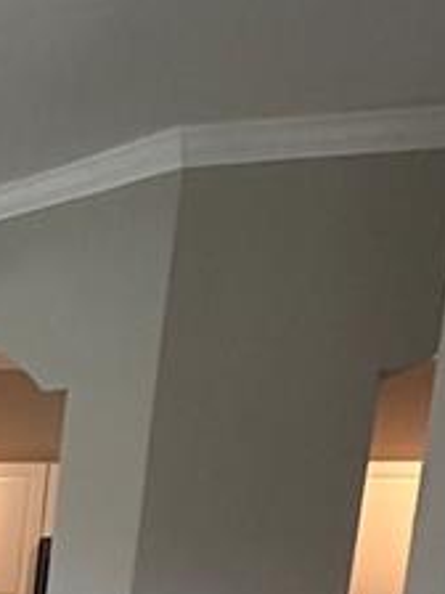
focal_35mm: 75
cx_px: -622
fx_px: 1286
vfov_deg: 23.2
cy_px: 761
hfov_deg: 13.9
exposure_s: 1/120
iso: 320
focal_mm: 2.22
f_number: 2.2
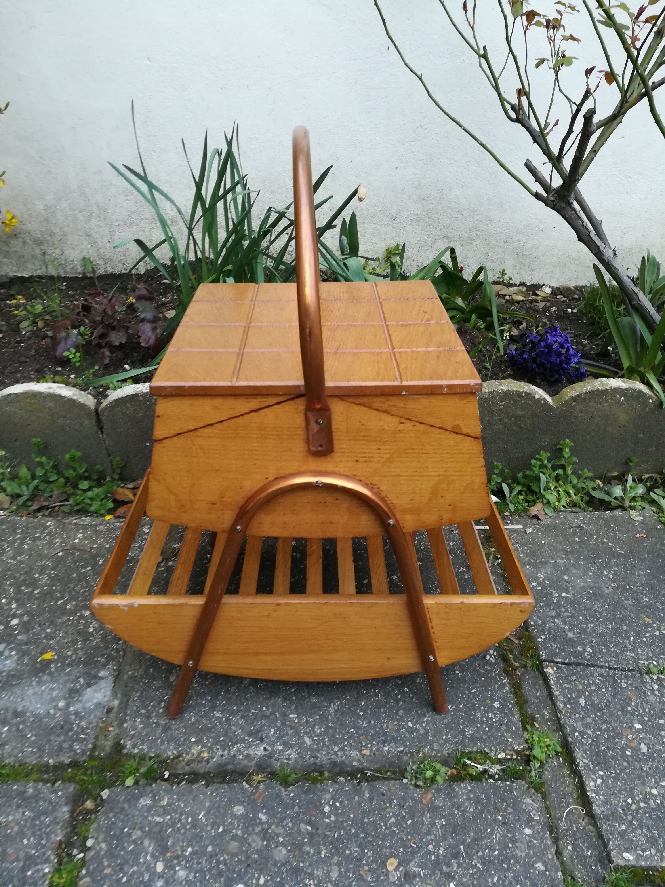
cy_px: 444
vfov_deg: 67.3
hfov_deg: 53.1
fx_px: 666
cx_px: 332
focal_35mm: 26
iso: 200
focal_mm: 3.83
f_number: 2.2
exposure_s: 1/33.3
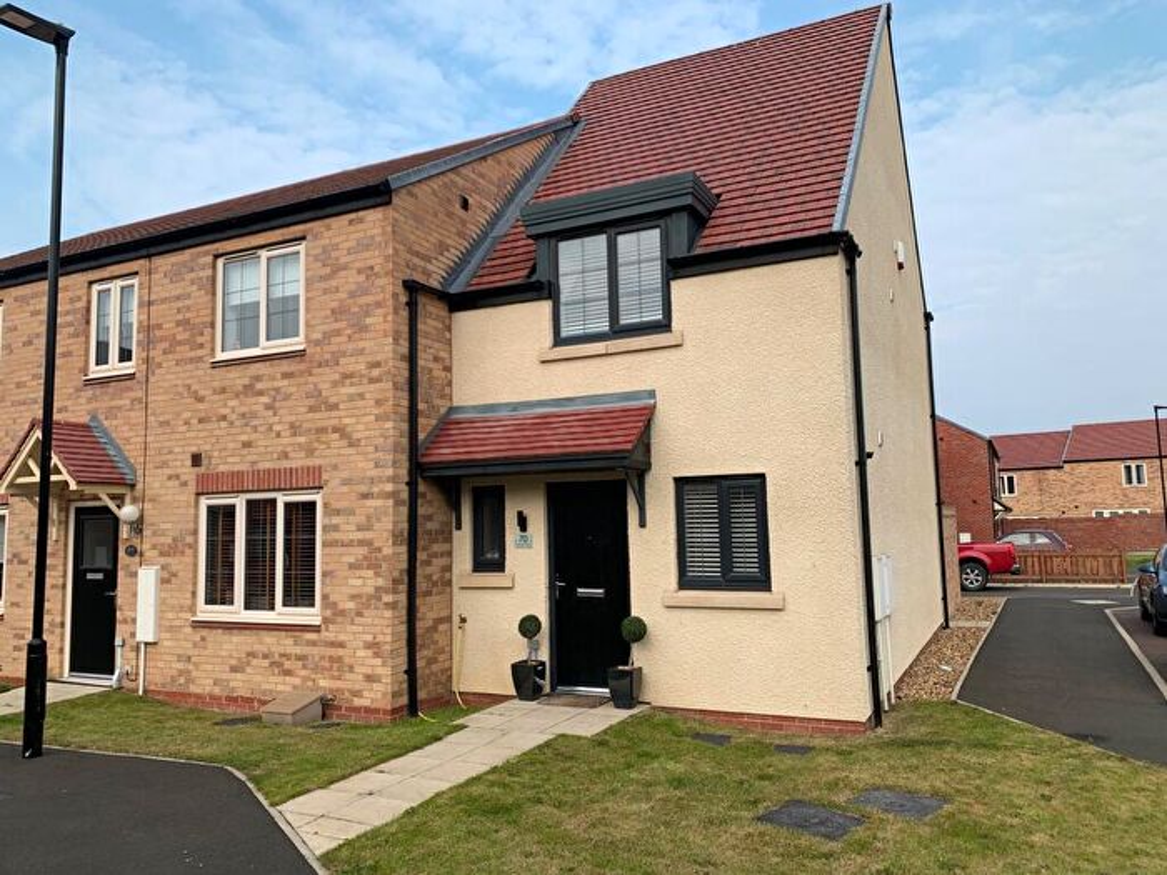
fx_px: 877
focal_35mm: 26
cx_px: 584
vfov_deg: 53.1
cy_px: 438
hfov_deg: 67.3
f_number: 1.8
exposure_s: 1/1468
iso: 25
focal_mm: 4.25
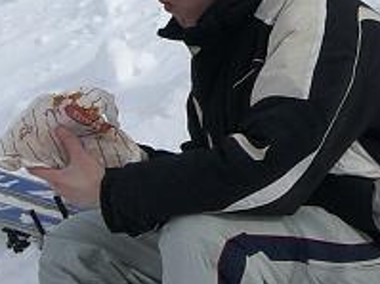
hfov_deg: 12.7
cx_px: 416
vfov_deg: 9.7
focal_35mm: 153
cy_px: 99
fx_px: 1679
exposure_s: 1/2000
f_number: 4.4
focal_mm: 6.3
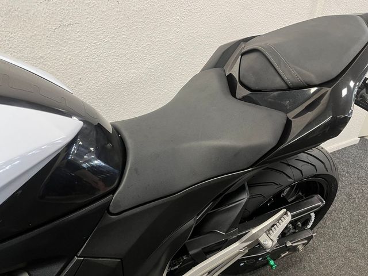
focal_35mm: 26
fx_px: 276
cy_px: 138
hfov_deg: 67.3
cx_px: 184
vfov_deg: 53.1
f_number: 1.6
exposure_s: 1/50
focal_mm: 5.1
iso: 125
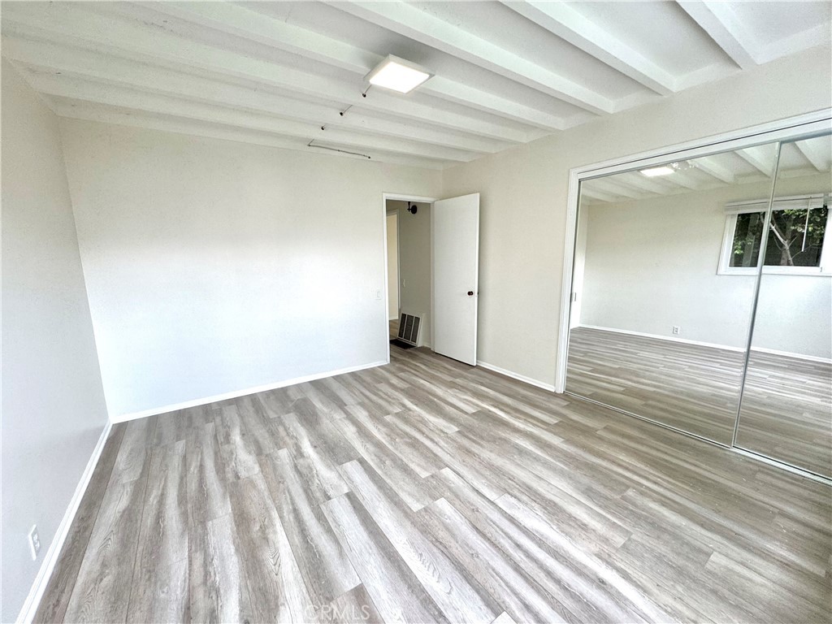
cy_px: 312
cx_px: 416
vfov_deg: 85.7
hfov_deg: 102.1
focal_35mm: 14
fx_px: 336
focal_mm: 2.22
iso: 125
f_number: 2.2
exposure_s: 1/120
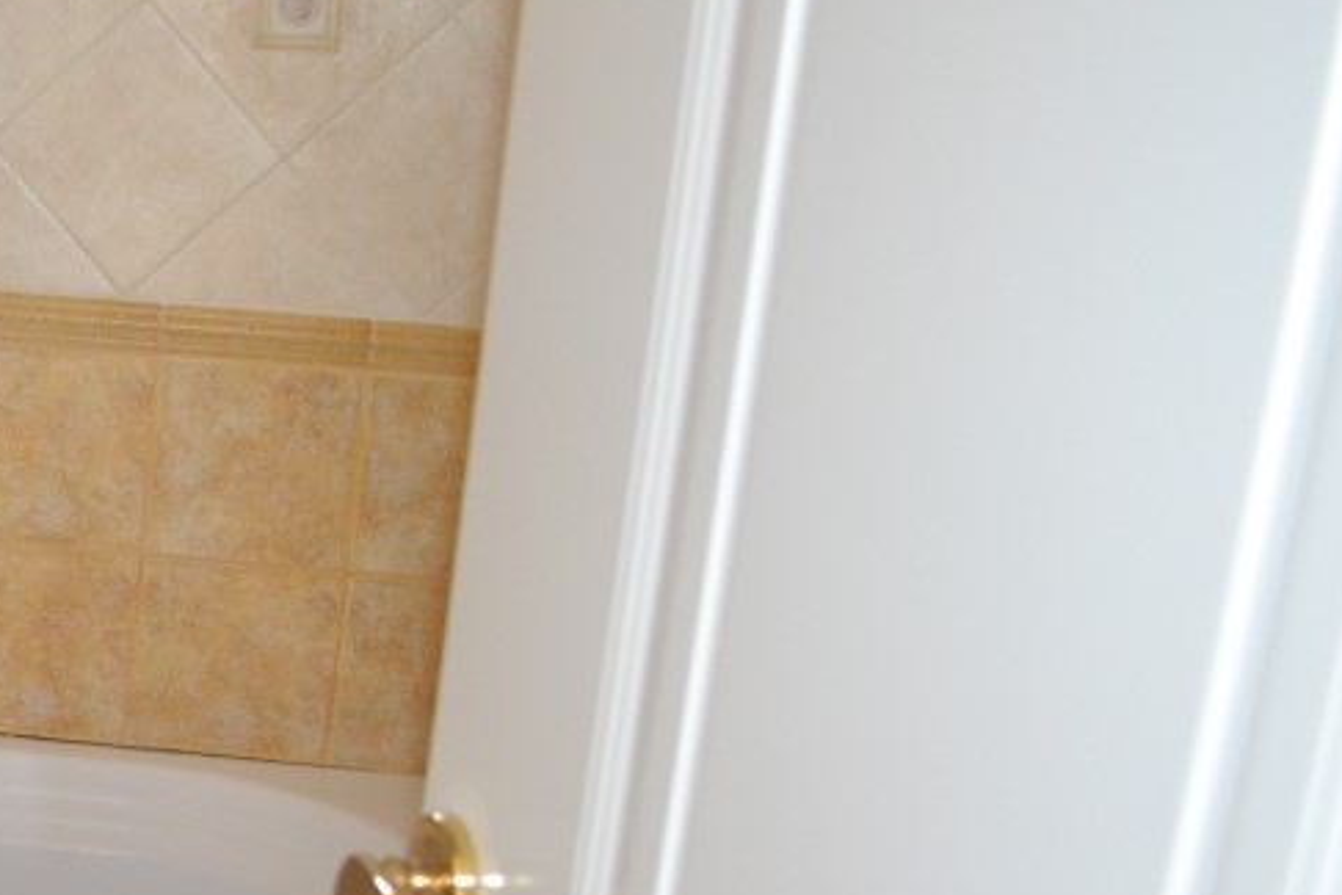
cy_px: 671
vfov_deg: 21.1
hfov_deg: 27.8
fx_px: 2386
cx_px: -240
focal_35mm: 64
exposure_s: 1/60
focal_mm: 18
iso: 1100
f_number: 3.5
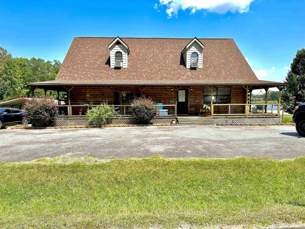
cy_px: 114
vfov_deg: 56.8
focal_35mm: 24
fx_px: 211
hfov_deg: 71.6
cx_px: 152
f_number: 1.78
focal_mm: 6.86
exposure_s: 1/3861
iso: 80
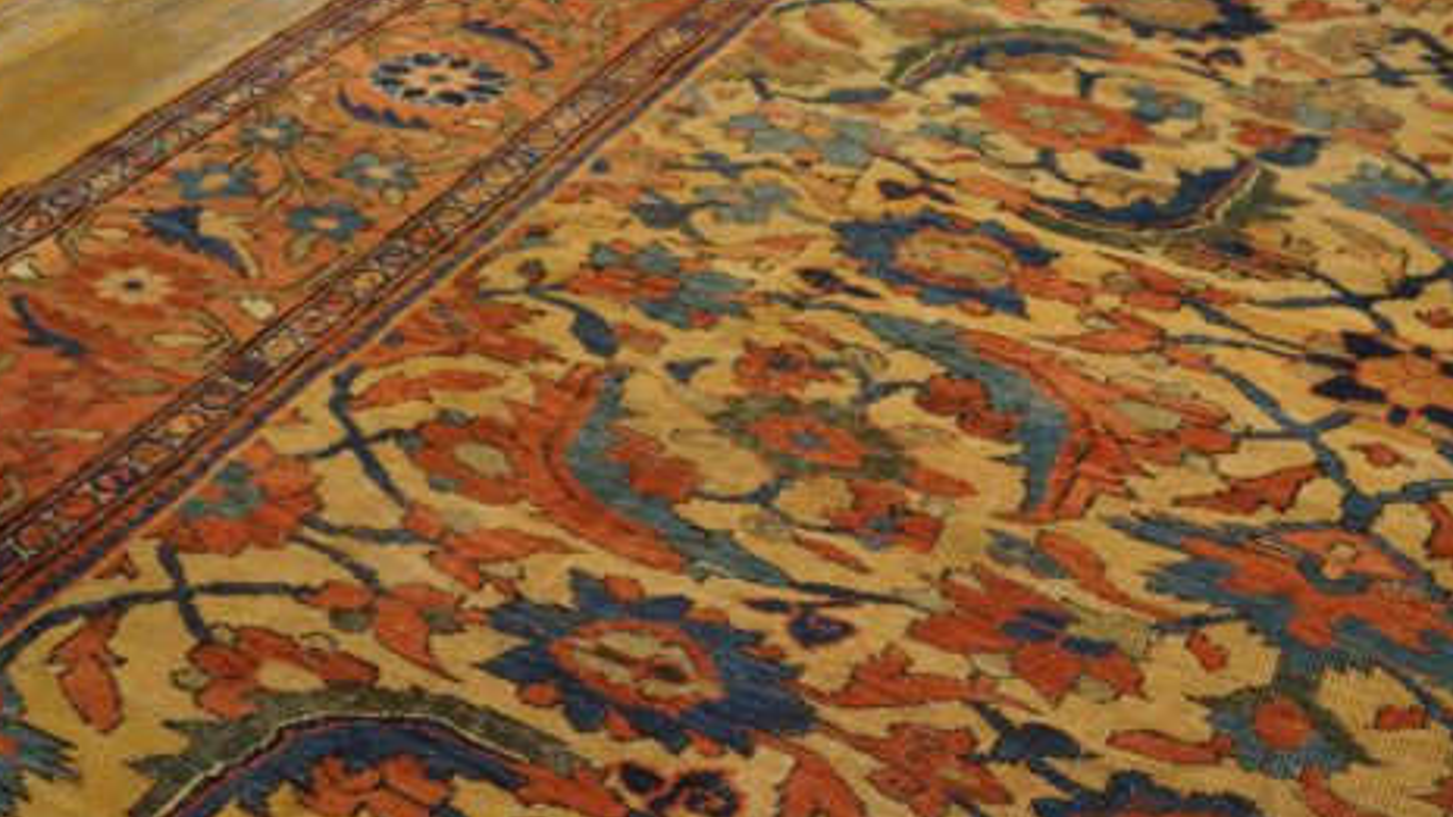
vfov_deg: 27.7
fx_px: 1644
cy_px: 552
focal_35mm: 43
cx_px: 918
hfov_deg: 47.2
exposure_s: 1/60
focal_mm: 21
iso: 800
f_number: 4
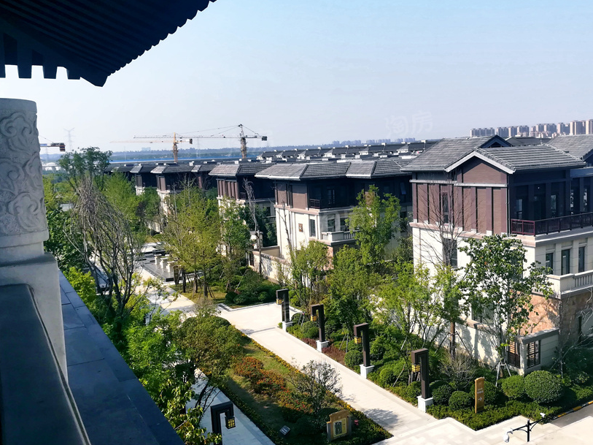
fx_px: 548
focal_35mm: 32
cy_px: 219
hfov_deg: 56.6
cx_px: 341
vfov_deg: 44.1
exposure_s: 1/782
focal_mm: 3.83
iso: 50
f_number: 2.2
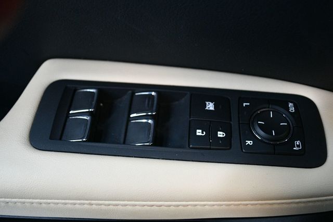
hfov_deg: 49.6
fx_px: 361
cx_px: 166
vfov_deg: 34.2
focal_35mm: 39
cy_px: 111
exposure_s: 1/80
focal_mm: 26
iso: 3200
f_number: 4.2
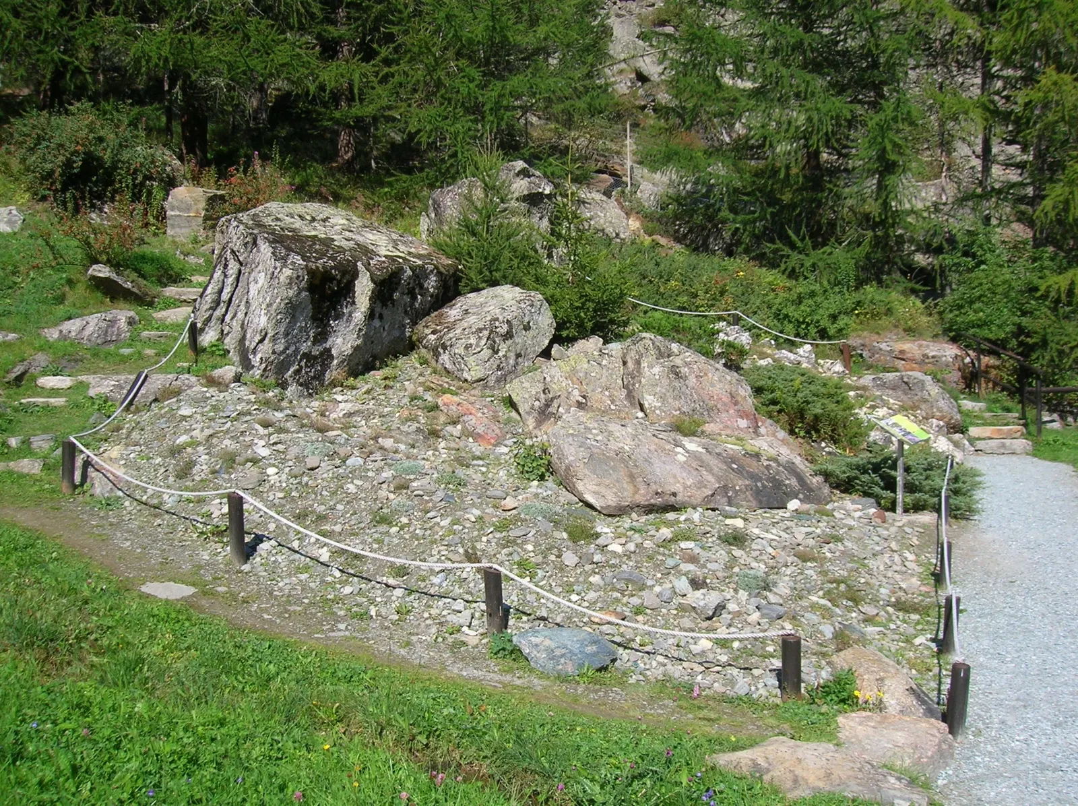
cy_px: 403
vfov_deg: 41.7
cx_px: 539
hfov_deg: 54.0
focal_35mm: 34
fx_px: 1058
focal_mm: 5.7
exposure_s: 1/350
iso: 50
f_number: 4.9
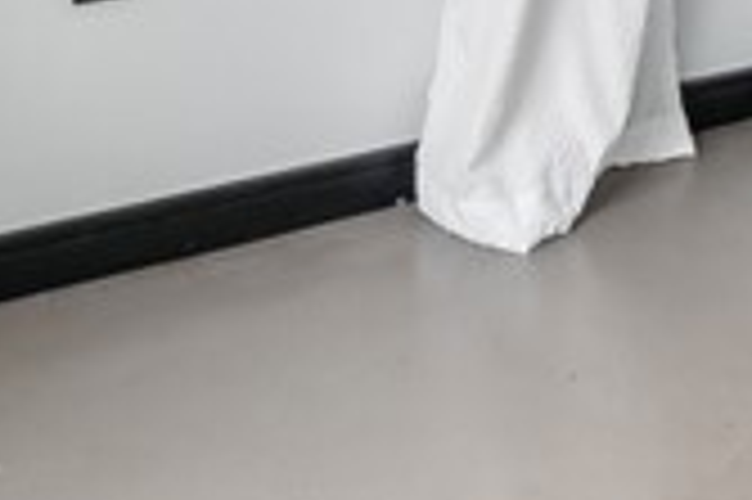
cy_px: -613
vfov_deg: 12.5
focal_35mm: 91
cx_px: 894
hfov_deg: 20.9
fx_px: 1899
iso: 50
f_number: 11
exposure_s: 1/2.5
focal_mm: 14
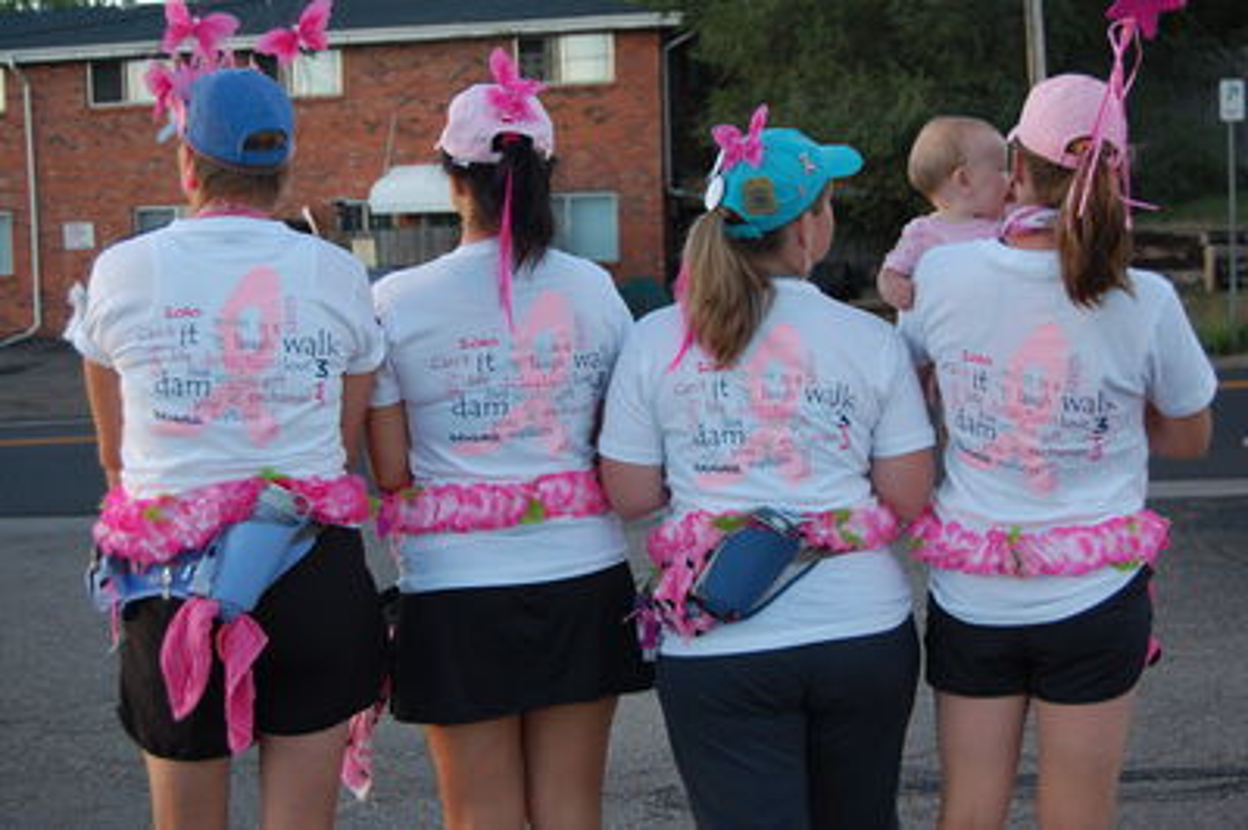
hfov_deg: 35.1
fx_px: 1974
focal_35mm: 57
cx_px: 624
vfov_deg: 23.7
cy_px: 415
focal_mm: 38
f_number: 5.6
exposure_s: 1/125
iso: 400
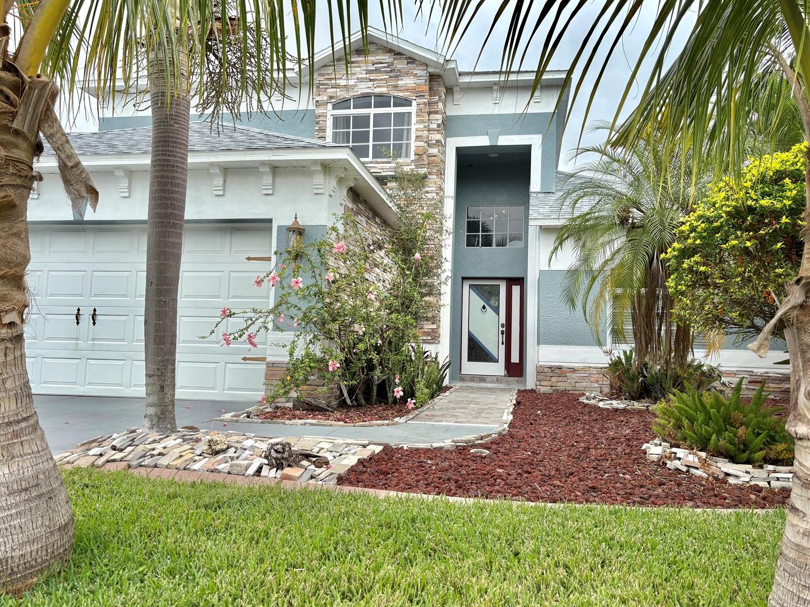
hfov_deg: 65.3
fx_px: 632
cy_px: 300
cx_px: 413
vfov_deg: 51.4
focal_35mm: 27
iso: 50
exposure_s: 1/1626
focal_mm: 5.96
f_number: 1.6
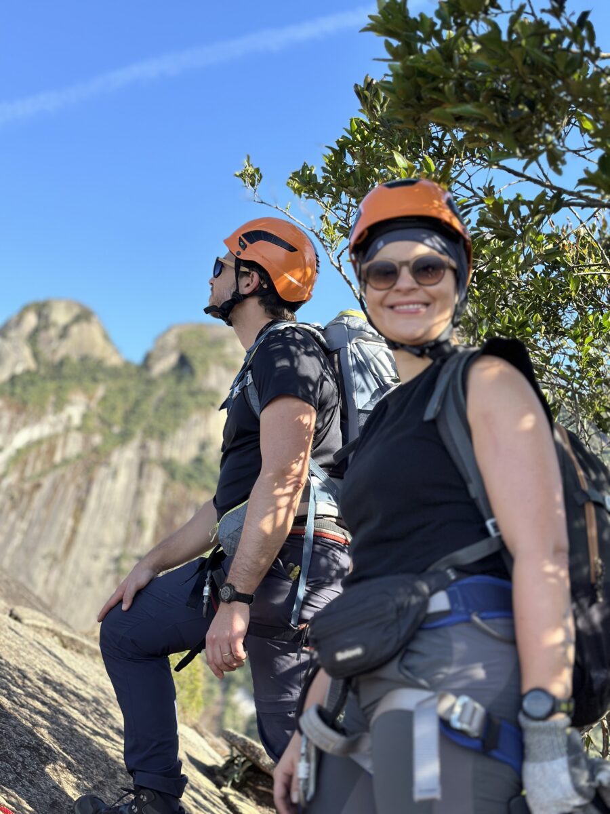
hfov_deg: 30.3
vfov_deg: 39.7
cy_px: 407
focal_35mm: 48
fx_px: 1128
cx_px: 305
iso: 100
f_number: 1.78
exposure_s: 1/2304
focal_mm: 6.86
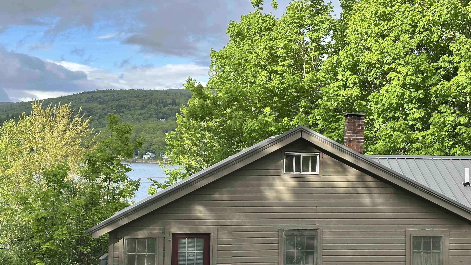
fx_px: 712
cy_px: 157
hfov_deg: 36.6
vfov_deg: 21.1
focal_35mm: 57
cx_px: 249
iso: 64
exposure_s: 1/1085
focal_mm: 6.86
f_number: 1.78
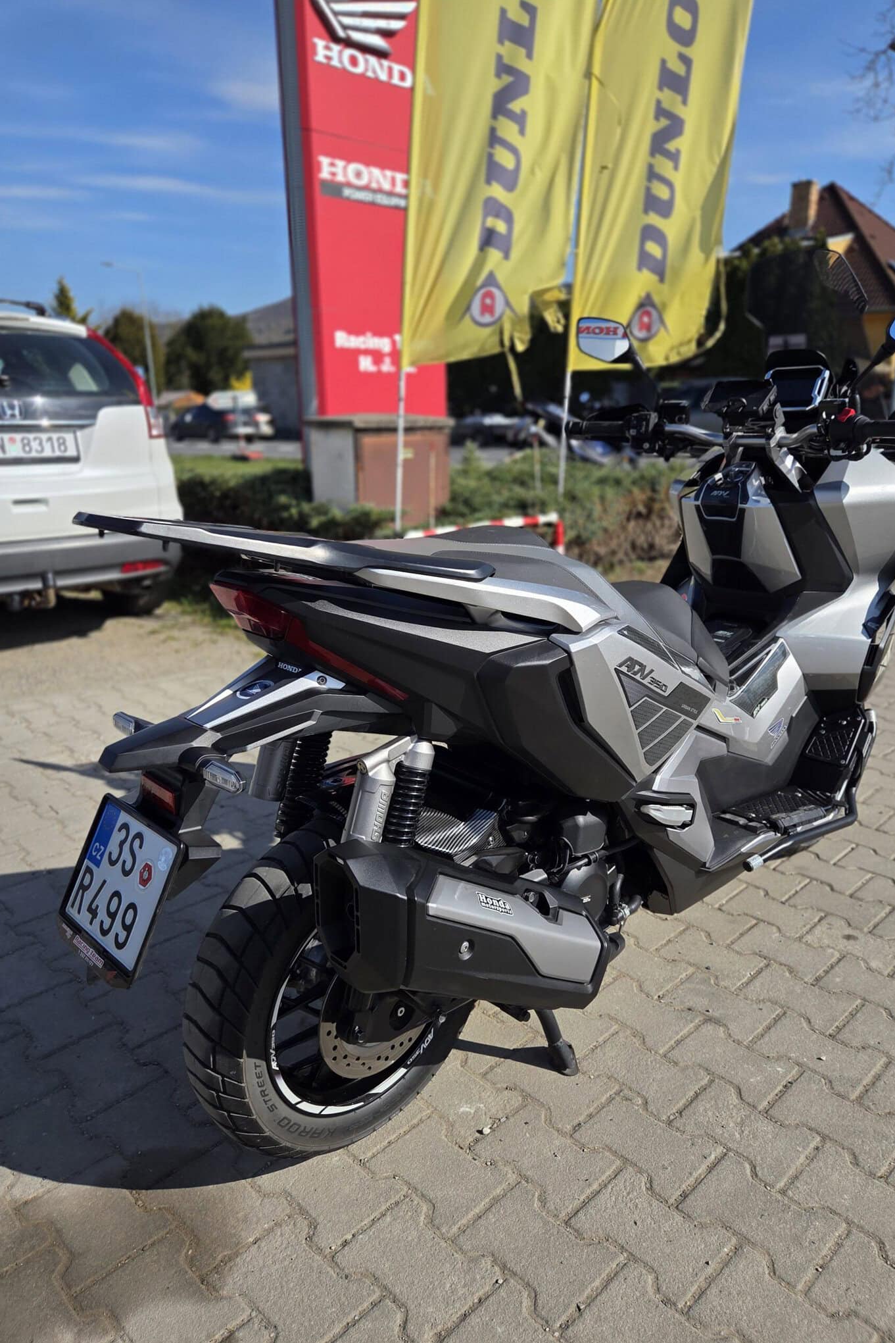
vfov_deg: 73.7
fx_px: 895
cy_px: 672
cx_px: 452
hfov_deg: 53.1
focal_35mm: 24
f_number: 1.8
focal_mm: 5.4
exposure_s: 1/5261
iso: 80
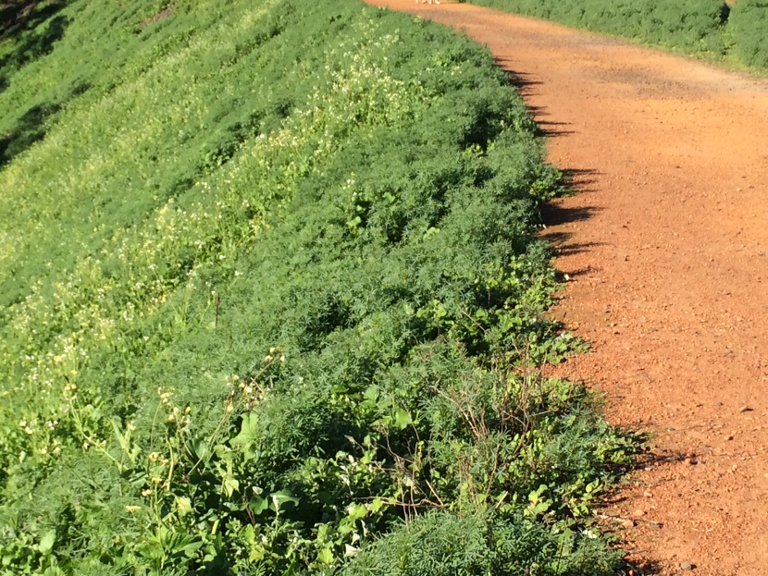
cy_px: 300
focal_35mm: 74
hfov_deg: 26.3
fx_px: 1642
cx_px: 378
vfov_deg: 19.9
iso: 40
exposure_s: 1/1140
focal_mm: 4.12
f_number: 2.2
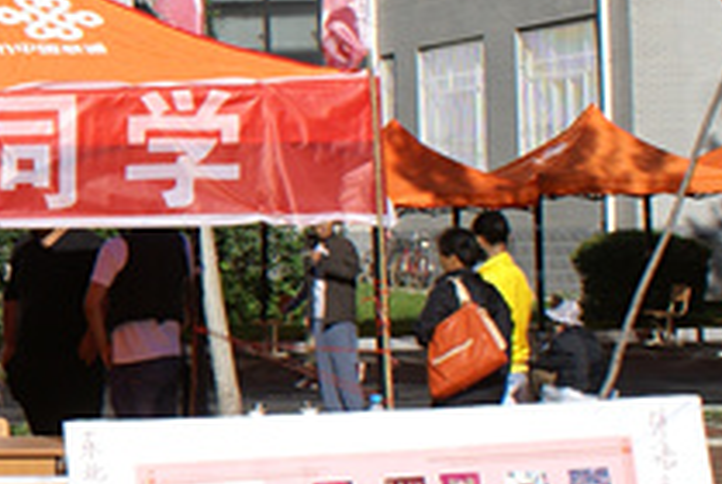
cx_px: -549
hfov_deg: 15.5
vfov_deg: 11.9
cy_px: 178
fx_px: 2310
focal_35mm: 115
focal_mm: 20
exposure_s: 1/250
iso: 100
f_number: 10
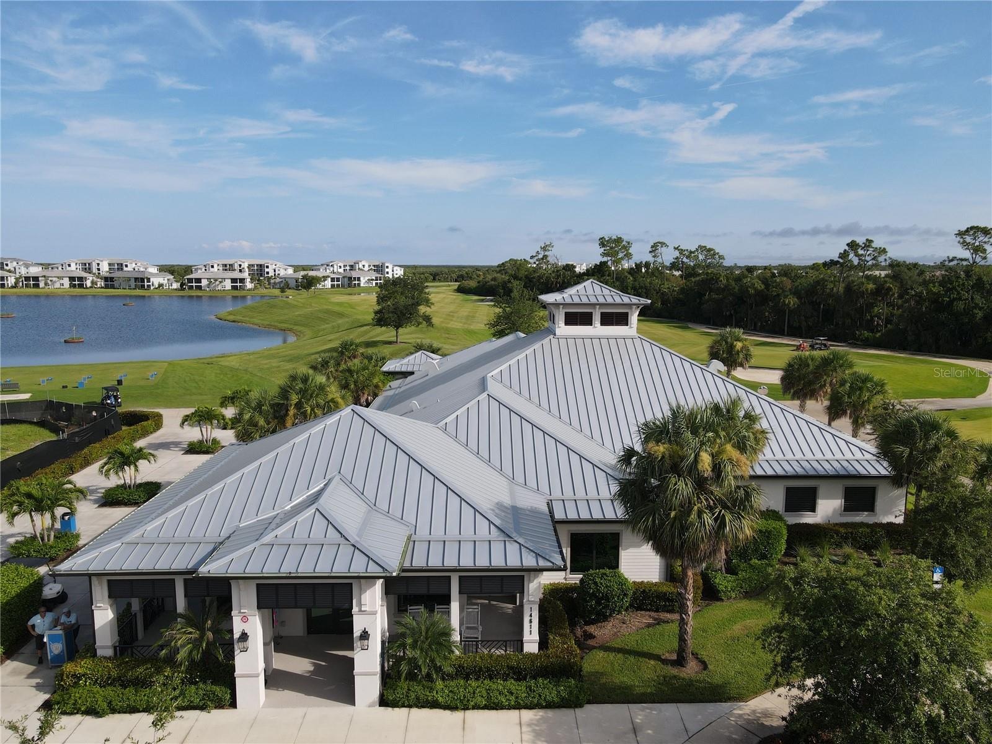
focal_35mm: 24
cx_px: 496
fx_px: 688
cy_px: 372
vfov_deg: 56.8
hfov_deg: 71.6
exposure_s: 1/800
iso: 100
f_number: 2.8
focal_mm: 4.5
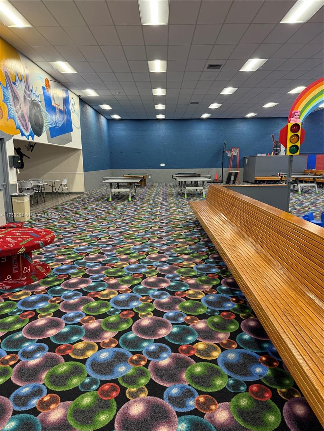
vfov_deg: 71.6
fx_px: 300
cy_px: 216
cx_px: 162
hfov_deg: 56.8
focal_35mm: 24
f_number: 1.78
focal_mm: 6.76
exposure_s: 1/60
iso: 250
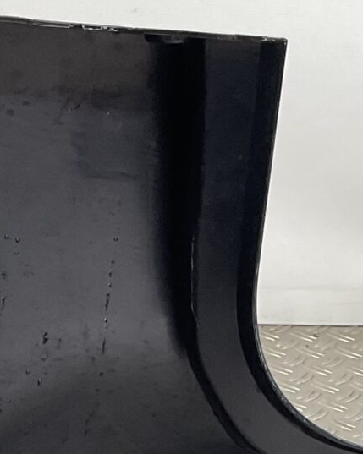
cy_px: 692
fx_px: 1814
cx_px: 242
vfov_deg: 13.4
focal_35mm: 135
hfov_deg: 11.4
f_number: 1.8
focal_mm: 3
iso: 32
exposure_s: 1/100
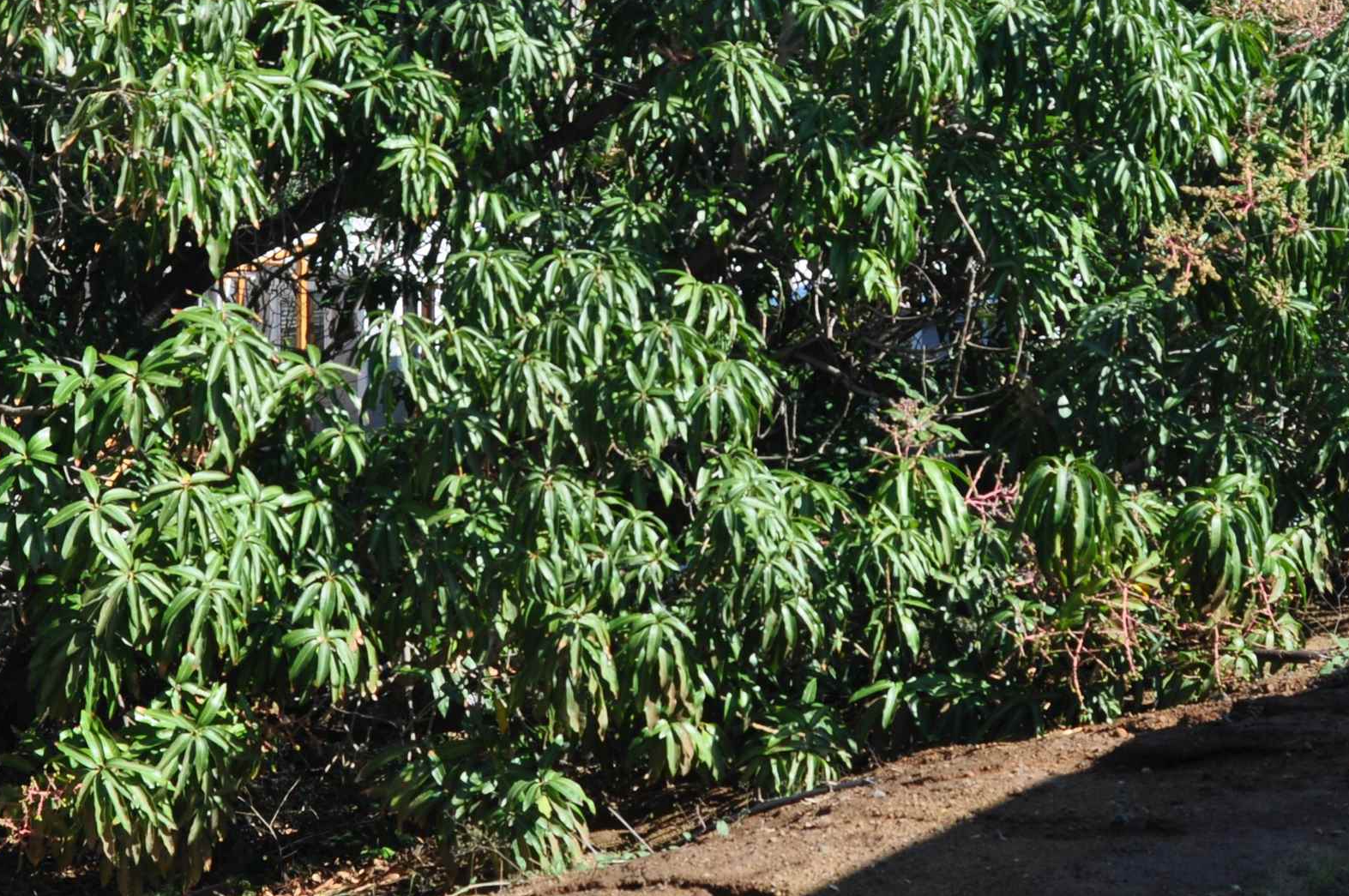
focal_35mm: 82
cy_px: 359
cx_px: 539
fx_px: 3069
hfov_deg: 24.7
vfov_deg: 16.6
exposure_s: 1/200
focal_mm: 28
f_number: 7.1
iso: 200
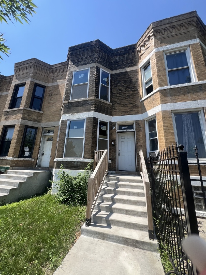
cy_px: 138
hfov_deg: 89.9
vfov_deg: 106.2
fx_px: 103
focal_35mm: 13
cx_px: 103
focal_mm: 1.57
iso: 32
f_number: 1.8
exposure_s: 1/779
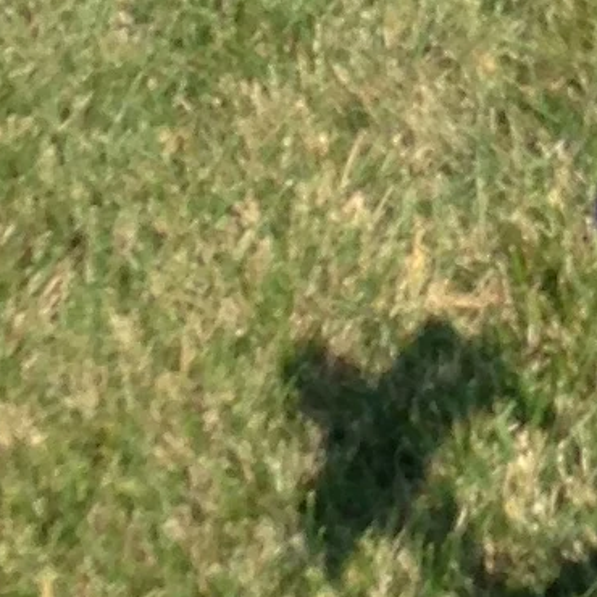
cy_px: -1202
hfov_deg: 6.3
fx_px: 5015
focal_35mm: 257
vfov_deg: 6.3
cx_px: 1735
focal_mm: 4.13
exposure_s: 1/1085
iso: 50
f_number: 2.4
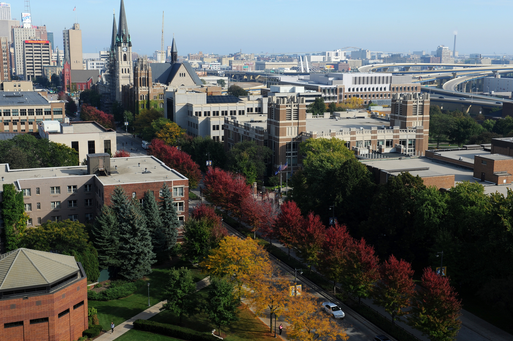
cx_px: 256
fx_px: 683
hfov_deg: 41.1
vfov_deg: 28.0
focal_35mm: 48
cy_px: 156
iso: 200
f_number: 11
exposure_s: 1/200
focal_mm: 42
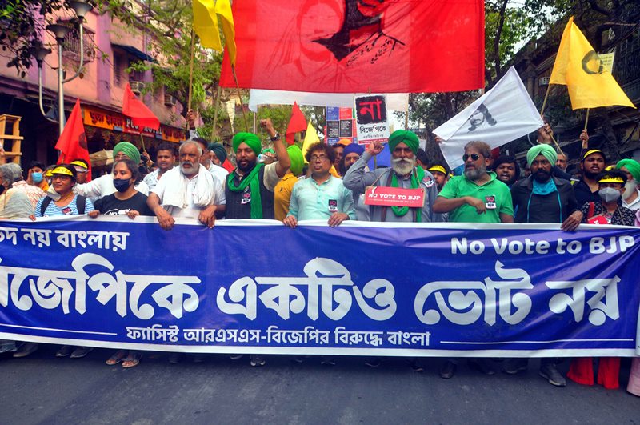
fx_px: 479
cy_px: 212
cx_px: 320
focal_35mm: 27
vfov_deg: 47.8
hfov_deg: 67.5
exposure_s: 1/320
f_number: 5.6
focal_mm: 18
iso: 400
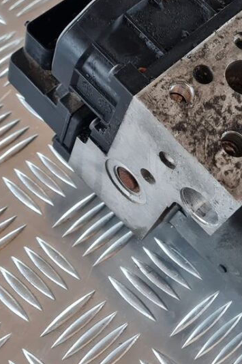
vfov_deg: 28.4
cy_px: 139
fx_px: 716
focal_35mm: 71
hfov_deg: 19.1
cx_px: 168
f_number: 1.8
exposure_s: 1/100
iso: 320
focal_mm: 5.4
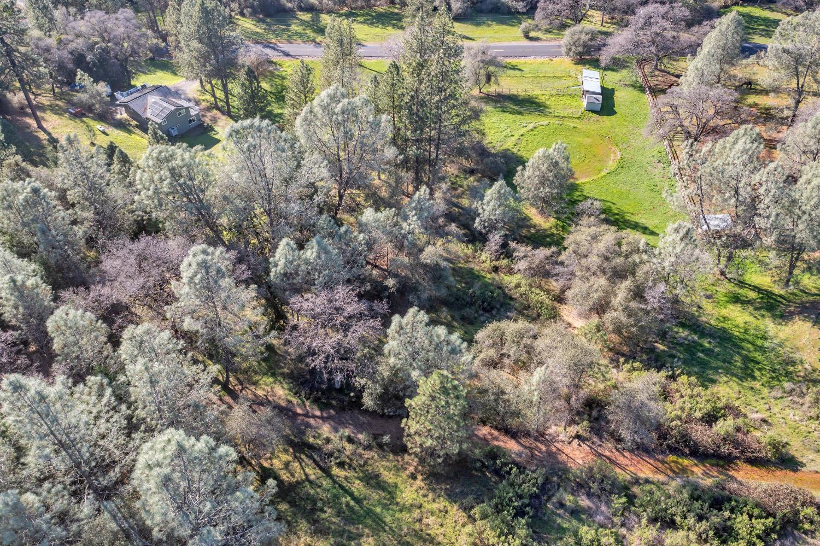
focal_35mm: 28
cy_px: 273
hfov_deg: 65.5
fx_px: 638
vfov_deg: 46.4
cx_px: 410
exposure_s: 1/200
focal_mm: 10.26
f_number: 4.5
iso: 100
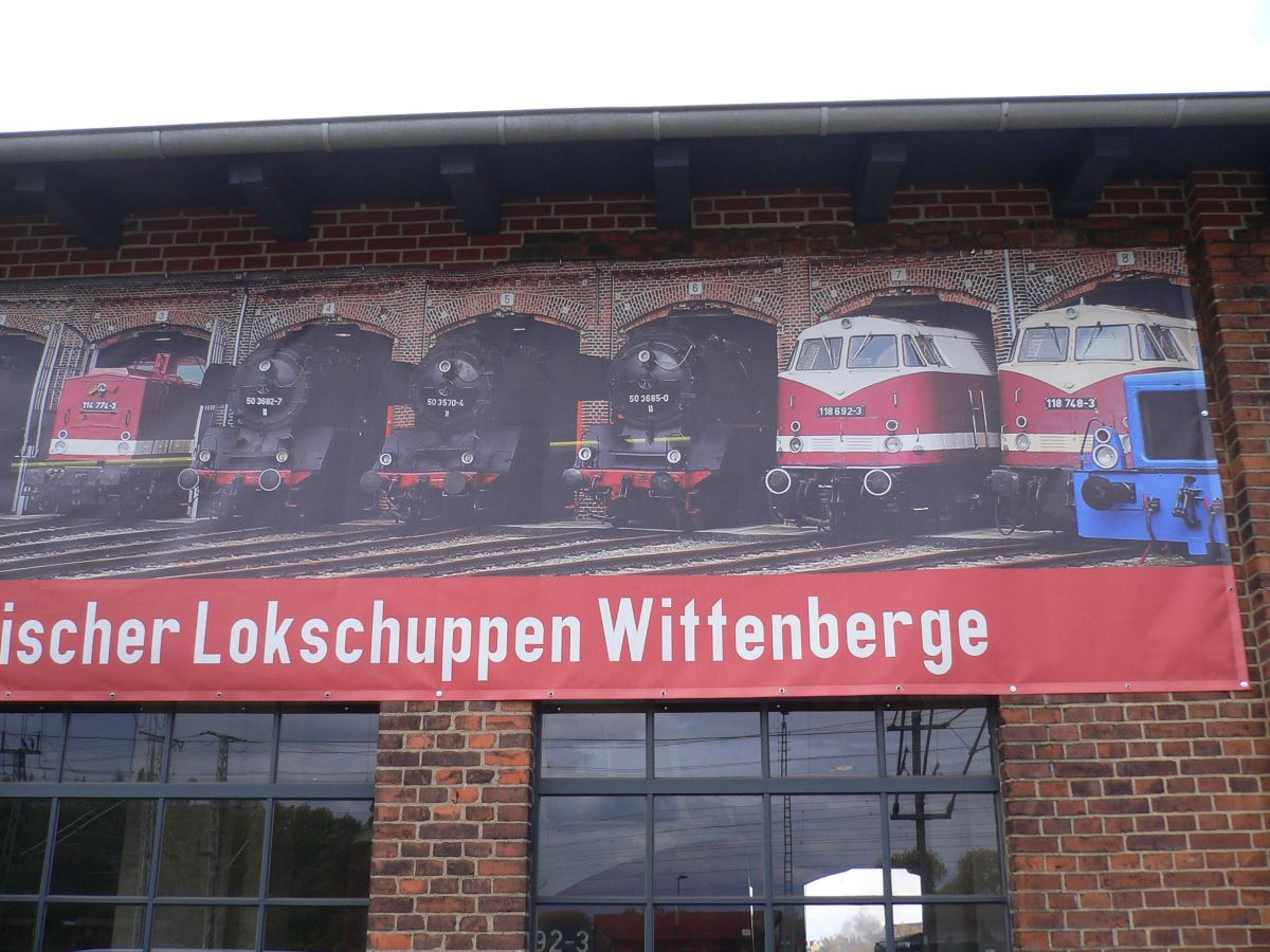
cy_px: 476
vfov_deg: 40.7
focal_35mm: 35
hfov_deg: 52.6
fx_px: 1284
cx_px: 635
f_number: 2.8
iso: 100
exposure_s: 1/500
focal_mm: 5.8
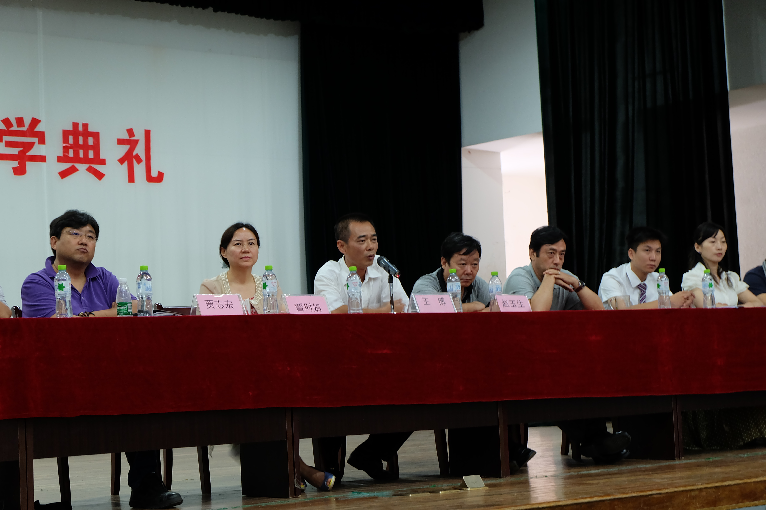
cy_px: 255
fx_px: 1596
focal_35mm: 75
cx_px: 383
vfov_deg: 18.2
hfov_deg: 27.0
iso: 800
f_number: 5.6
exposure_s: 1/4
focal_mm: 50
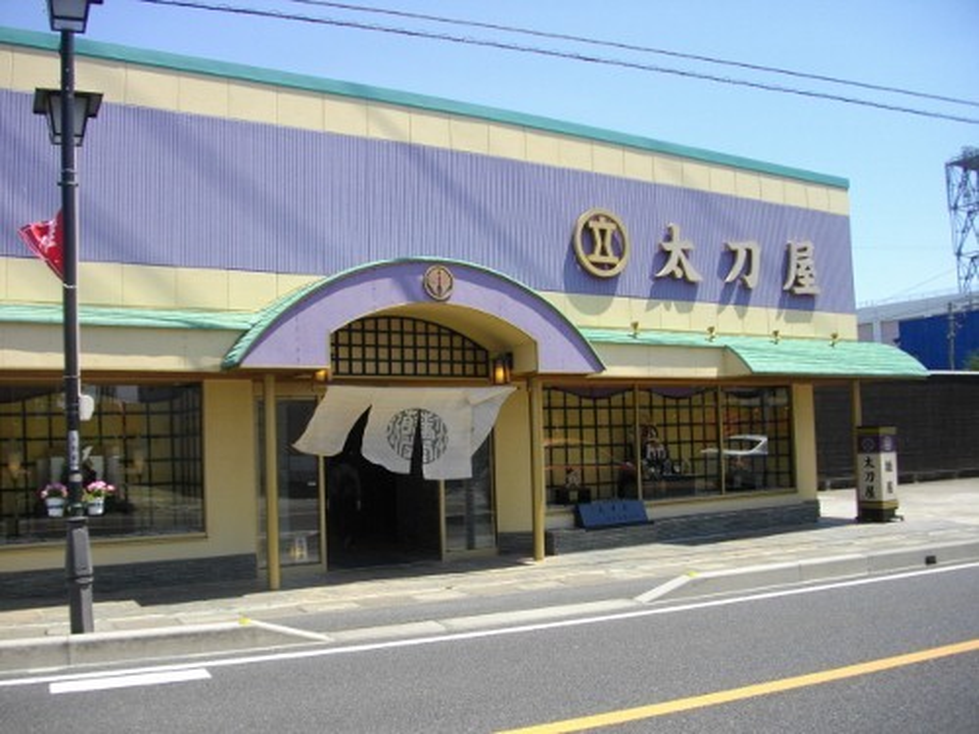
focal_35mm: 32
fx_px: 905
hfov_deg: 56.8
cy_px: 367
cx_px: 490
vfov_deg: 44.2
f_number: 2.9
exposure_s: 1/1000
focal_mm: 5.7
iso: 100
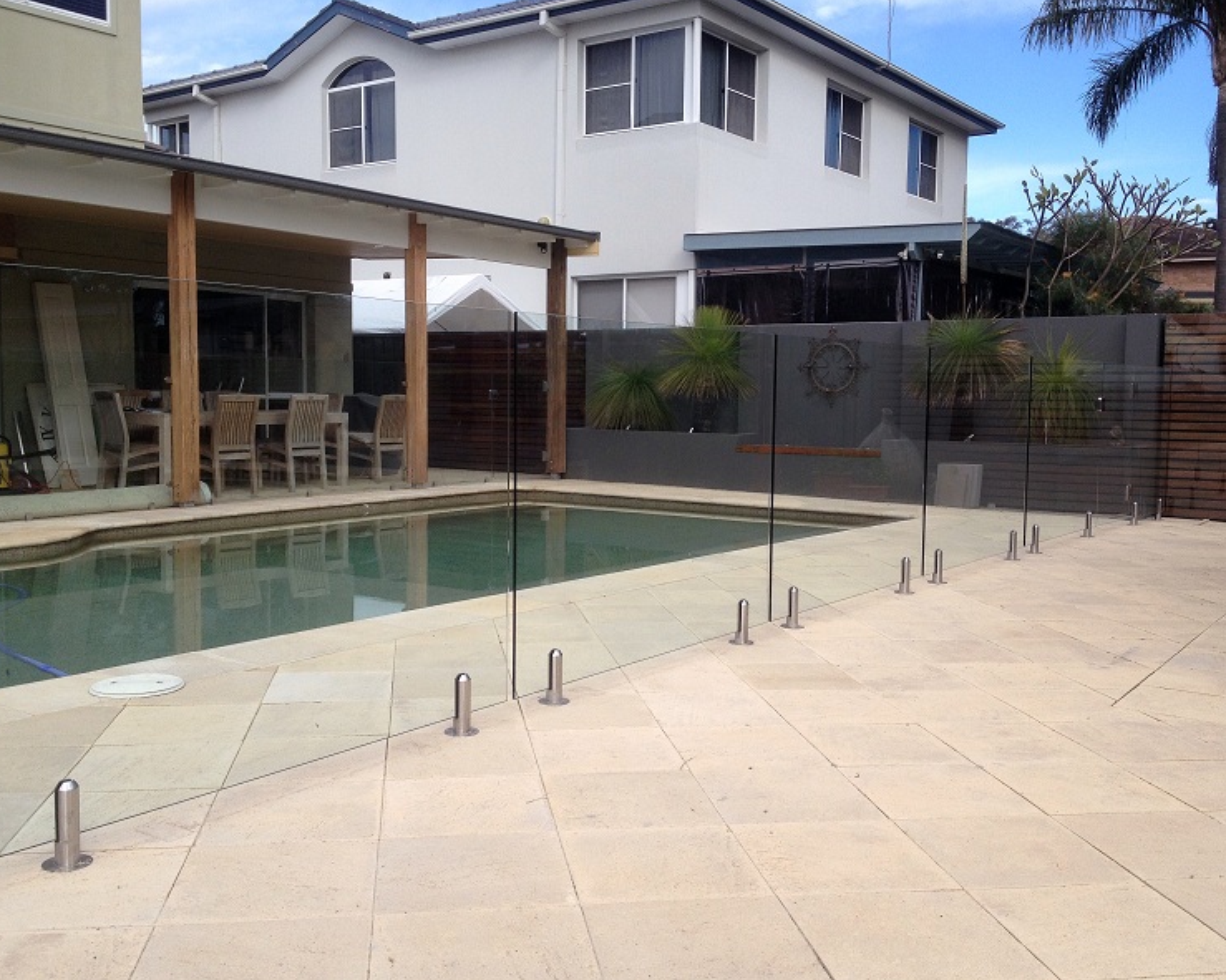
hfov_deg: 49.1
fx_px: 1342
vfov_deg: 40.1
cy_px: 488
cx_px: 615
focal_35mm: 37
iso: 50
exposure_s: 1/726
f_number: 2.4
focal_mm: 4.28
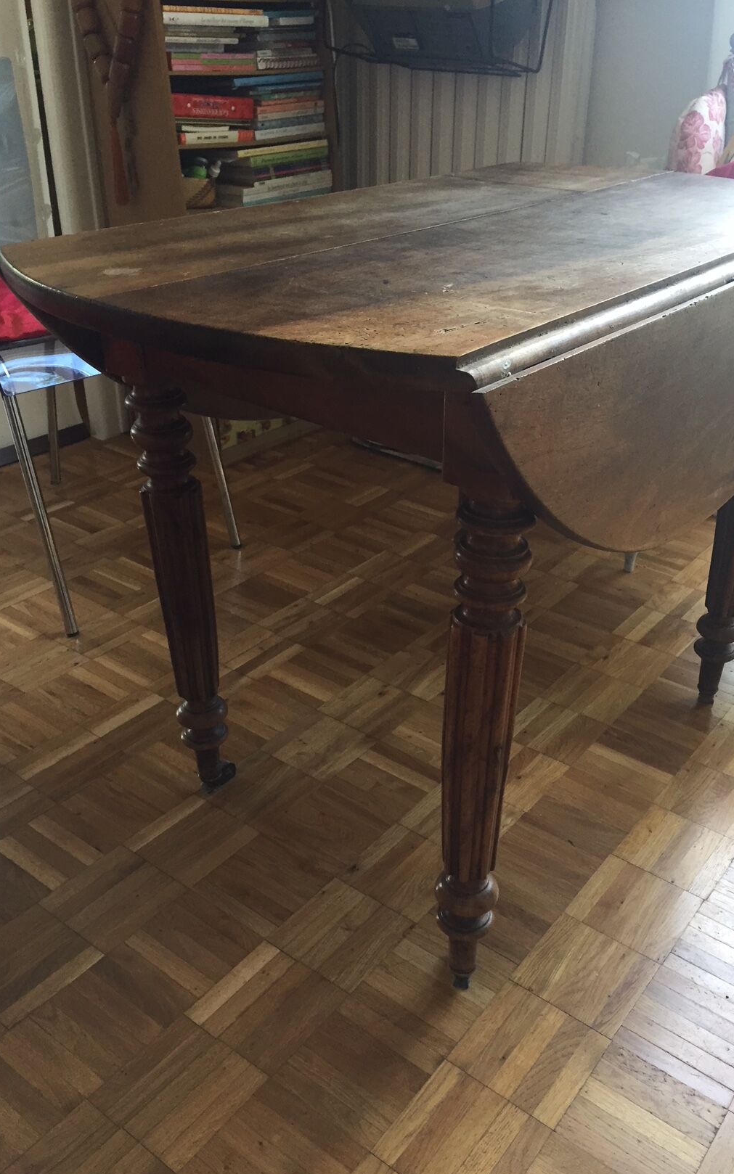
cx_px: 417
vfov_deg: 61.2
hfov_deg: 40.5
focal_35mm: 31
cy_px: 591
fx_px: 992
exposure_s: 1/33
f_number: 2.2
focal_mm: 4.15
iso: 64
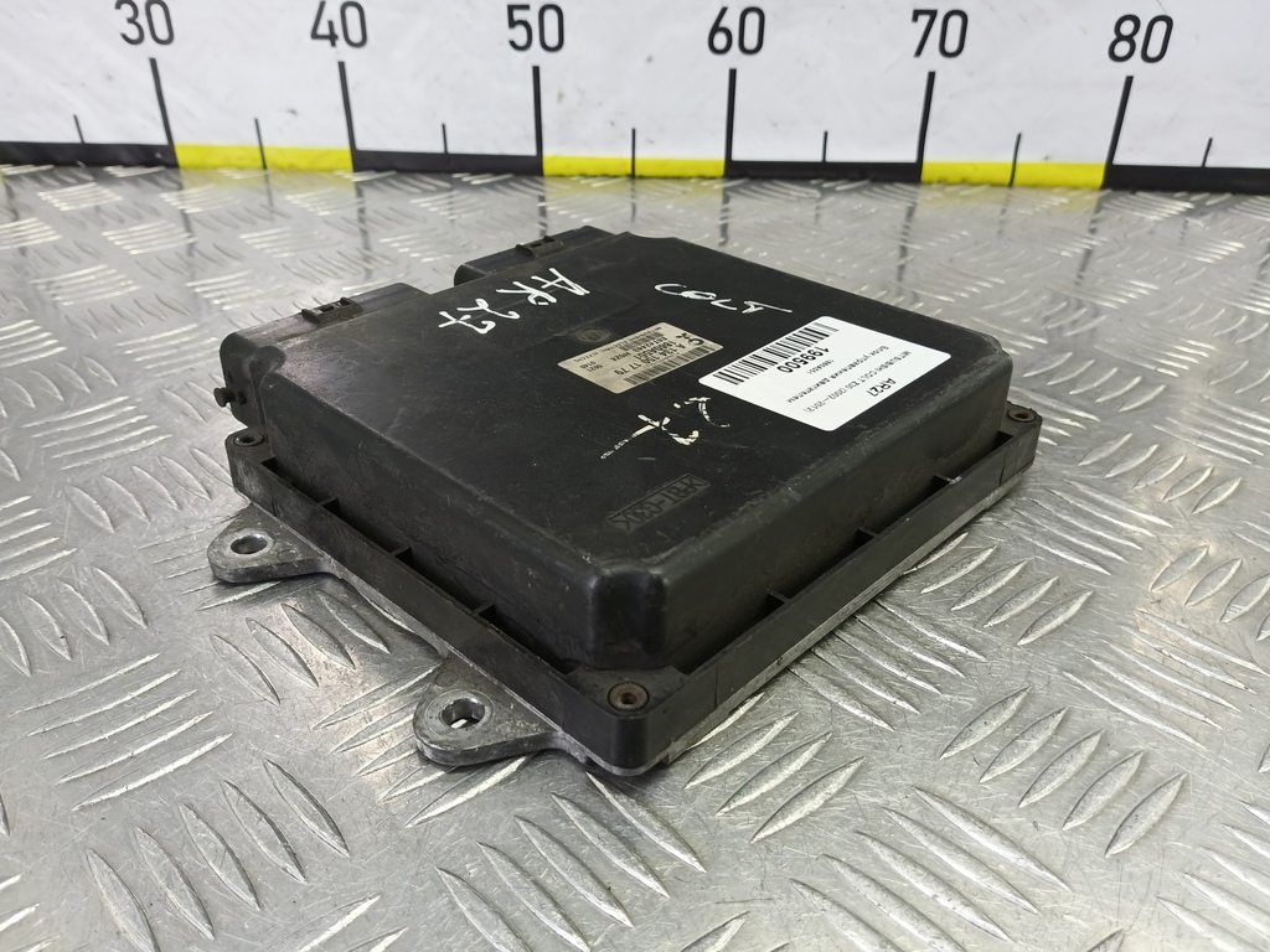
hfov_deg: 73.9
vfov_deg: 58.9
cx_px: 635
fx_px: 844
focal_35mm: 23
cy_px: 476
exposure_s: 1/50
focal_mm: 4.11
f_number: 1.6
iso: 157
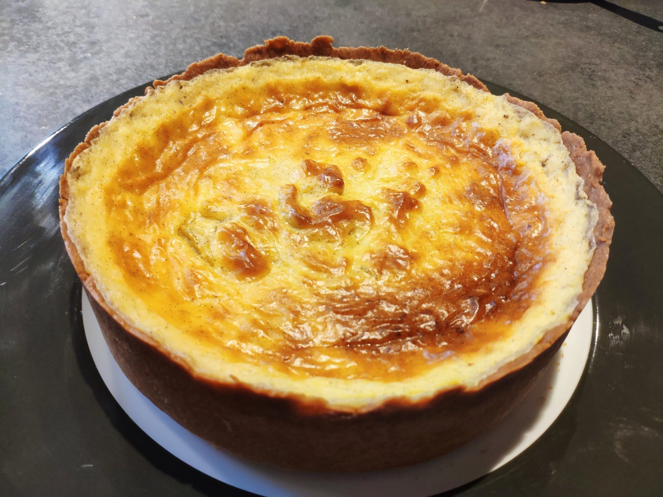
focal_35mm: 21
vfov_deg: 63.4
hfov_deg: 79.0
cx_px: 332
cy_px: 248
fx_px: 402
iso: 483
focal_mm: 4.22
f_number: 1.8
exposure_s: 1/50
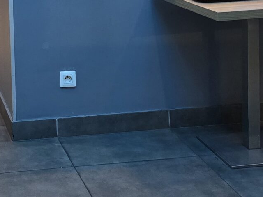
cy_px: -52
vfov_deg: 15.4
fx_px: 699
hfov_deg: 20.7
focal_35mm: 92
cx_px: 10
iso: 640
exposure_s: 1/100
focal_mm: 6.3
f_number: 1.7
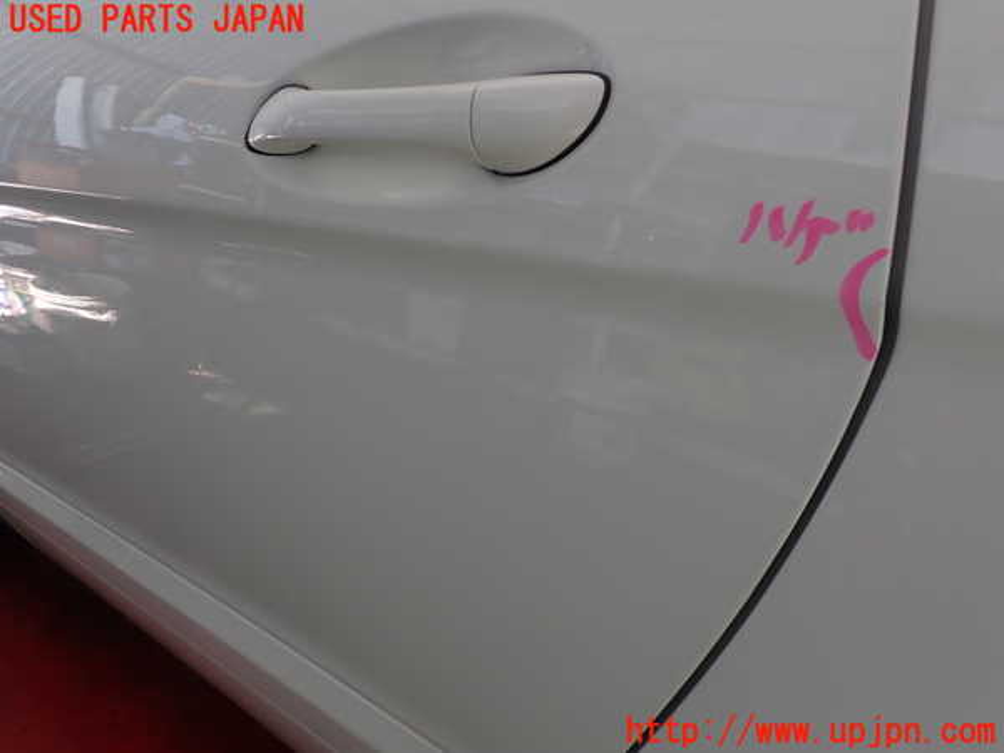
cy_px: 376
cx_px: 502
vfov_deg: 46.8
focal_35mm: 30
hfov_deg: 60.0
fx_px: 870
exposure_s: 1/100
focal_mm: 5.4
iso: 100
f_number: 3.2
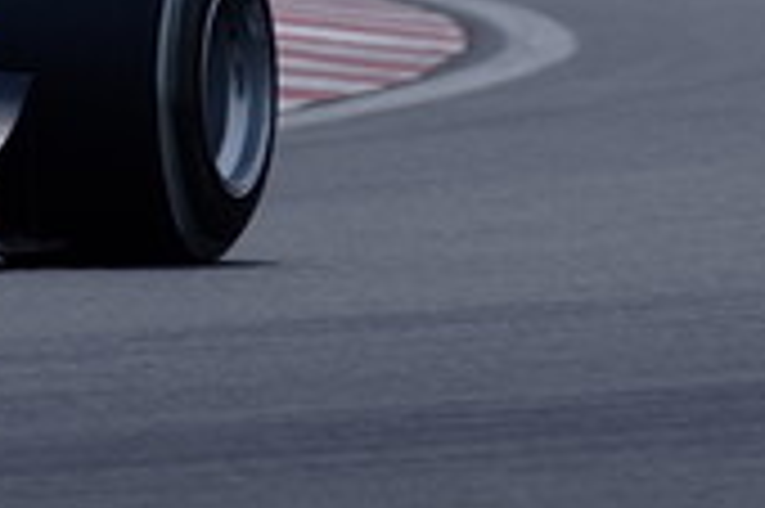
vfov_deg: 0.7
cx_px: -320
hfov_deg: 1.1
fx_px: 40569
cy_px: -315
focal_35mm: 1911
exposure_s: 1/1000
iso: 100
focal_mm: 300
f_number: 5
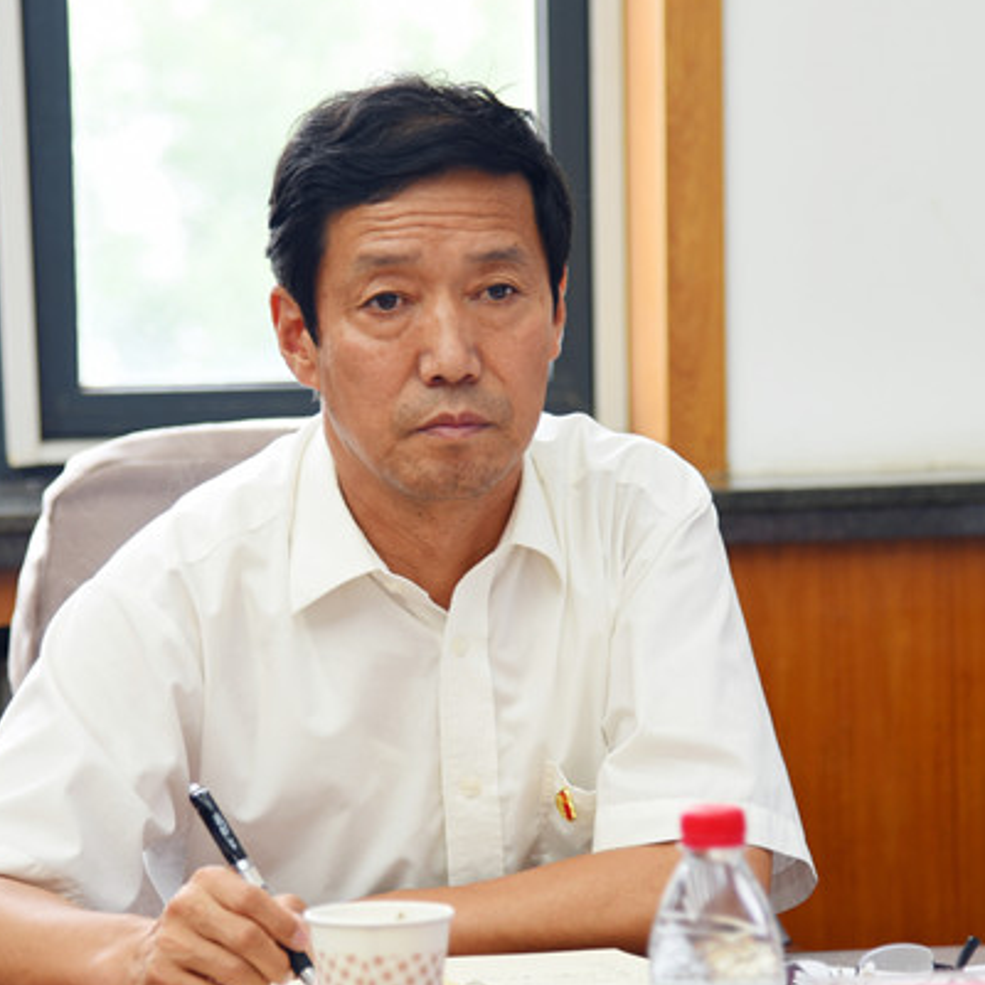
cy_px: 582
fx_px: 4410
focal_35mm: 137
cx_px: 534
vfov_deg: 12.7
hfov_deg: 12.7
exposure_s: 1/10
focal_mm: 86
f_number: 4
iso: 100
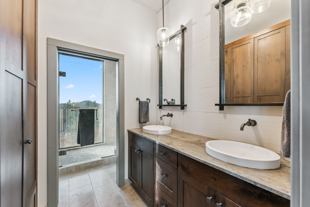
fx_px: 121
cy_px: 104
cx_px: 155
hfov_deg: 104.2
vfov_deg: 81.3
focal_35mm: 14
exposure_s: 1/40
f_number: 7.1
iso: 800
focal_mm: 14
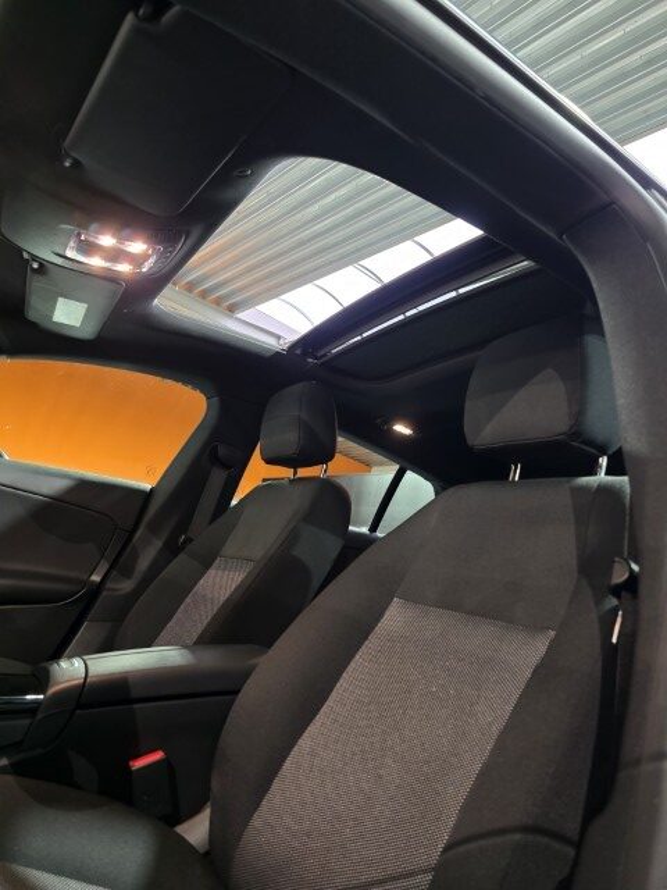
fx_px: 591
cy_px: 445
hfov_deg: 58.9
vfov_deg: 73.9
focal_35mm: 23
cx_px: 334
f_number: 1.7
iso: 640
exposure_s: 1/50
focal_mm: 6.3
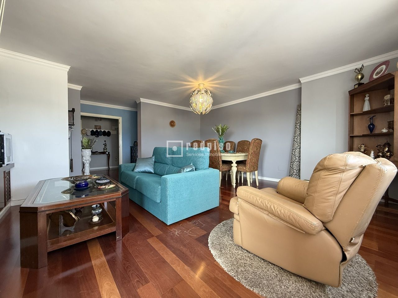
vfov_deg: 85.7
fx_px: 161
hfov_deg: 102.1
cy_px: 149
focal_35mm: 14
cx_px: 199
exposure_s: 1/50
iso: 250
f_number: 2.2
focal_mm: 2.22
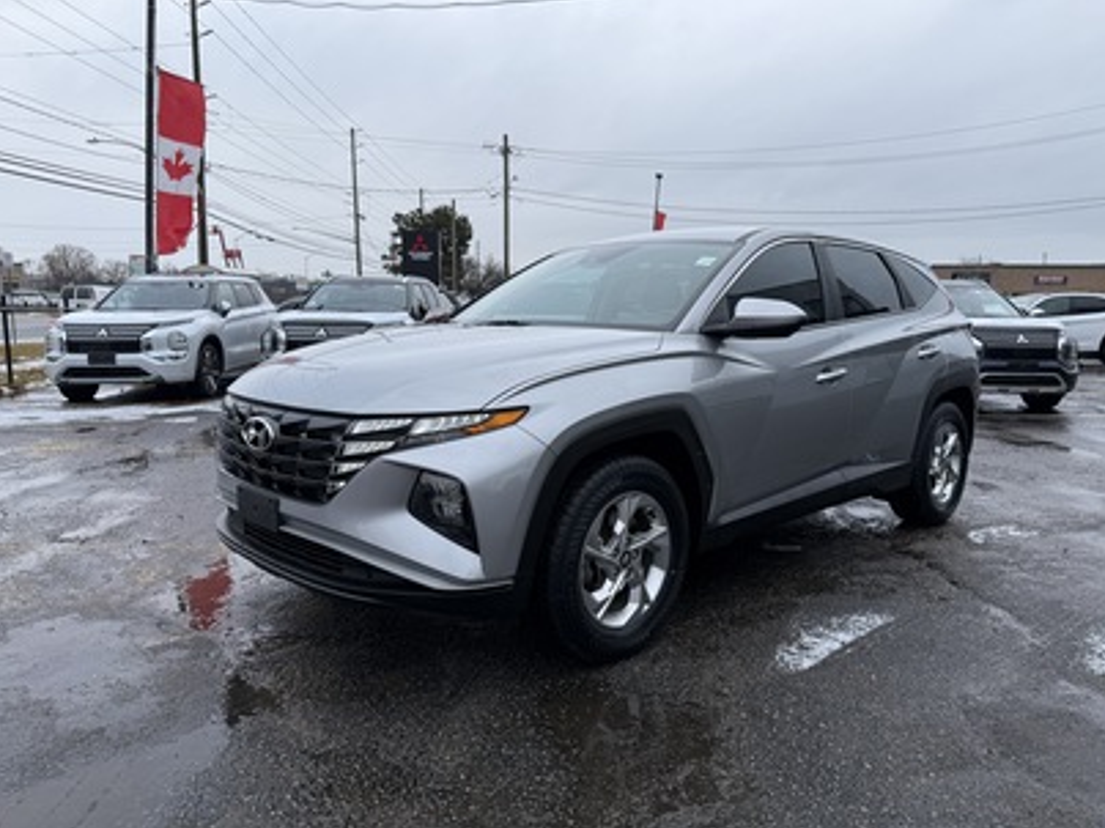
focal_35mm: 25
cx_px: 565
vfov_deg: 54.9
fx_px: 798
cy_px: 404
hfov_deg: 69.4
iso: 80
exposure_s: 1/1139
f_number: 1.78
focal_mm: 6.76
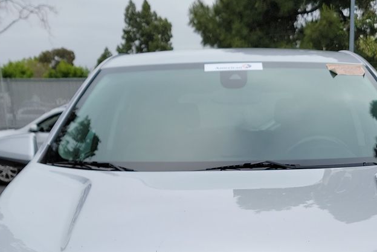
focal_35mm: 64
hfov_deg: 31.2
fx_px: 670
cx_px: 242
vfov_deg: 19.8
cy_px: 314
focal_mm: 6.7
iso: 50
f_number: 1.8
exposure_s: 1/271
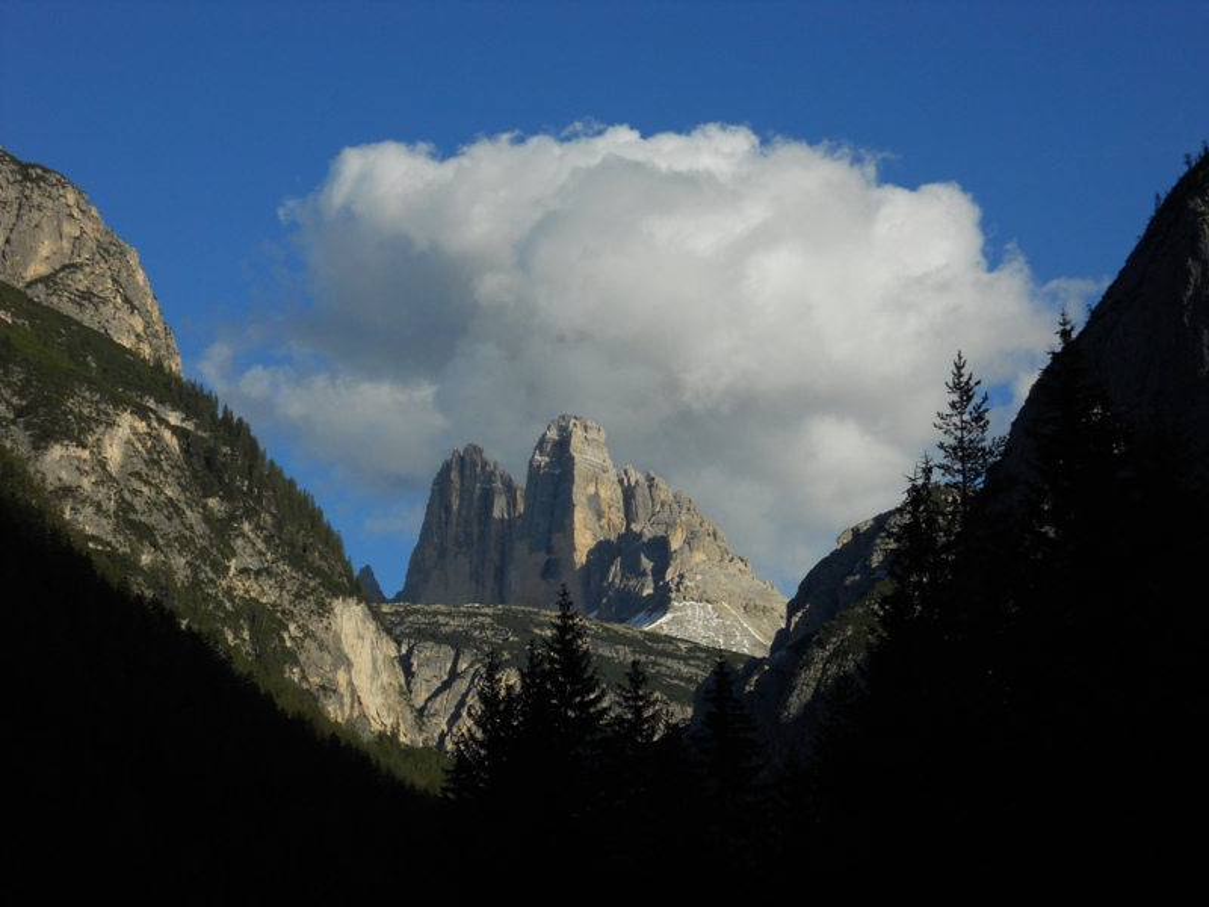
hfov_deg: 25.3
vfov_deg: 19.1
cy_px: 454
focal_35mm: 77
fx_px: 2689
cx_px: 604
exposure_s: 1/640
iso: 80
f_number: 5.9
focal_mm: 13.9
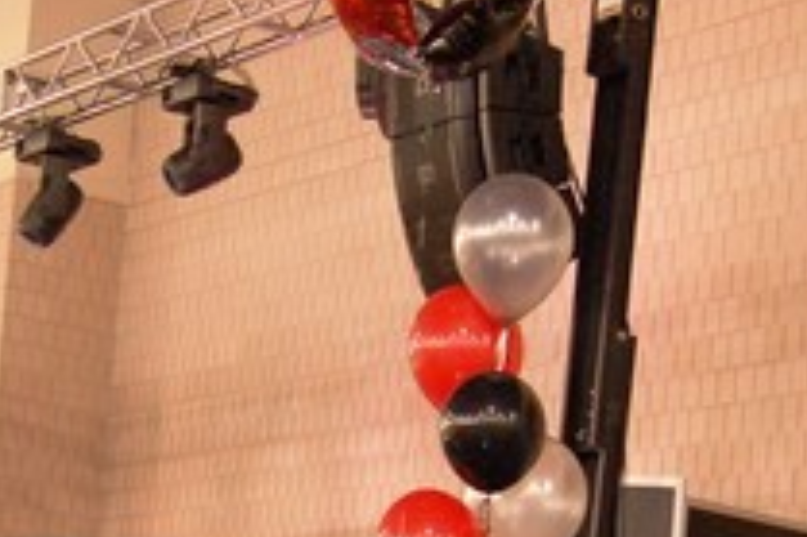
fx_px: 2491
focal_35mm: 111
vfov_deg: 12.1
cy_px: 595
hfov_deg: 18.4
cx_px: 278
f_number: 5
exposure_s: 1/30
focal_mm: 31
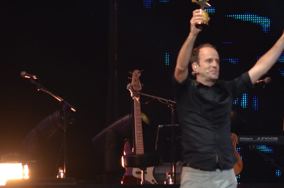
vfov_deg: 2.4
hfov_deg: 3.7
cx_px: 177
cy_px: 153
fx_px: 4409
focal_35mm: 560
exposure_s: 1/125
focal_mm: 175
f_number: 5.3
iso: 800
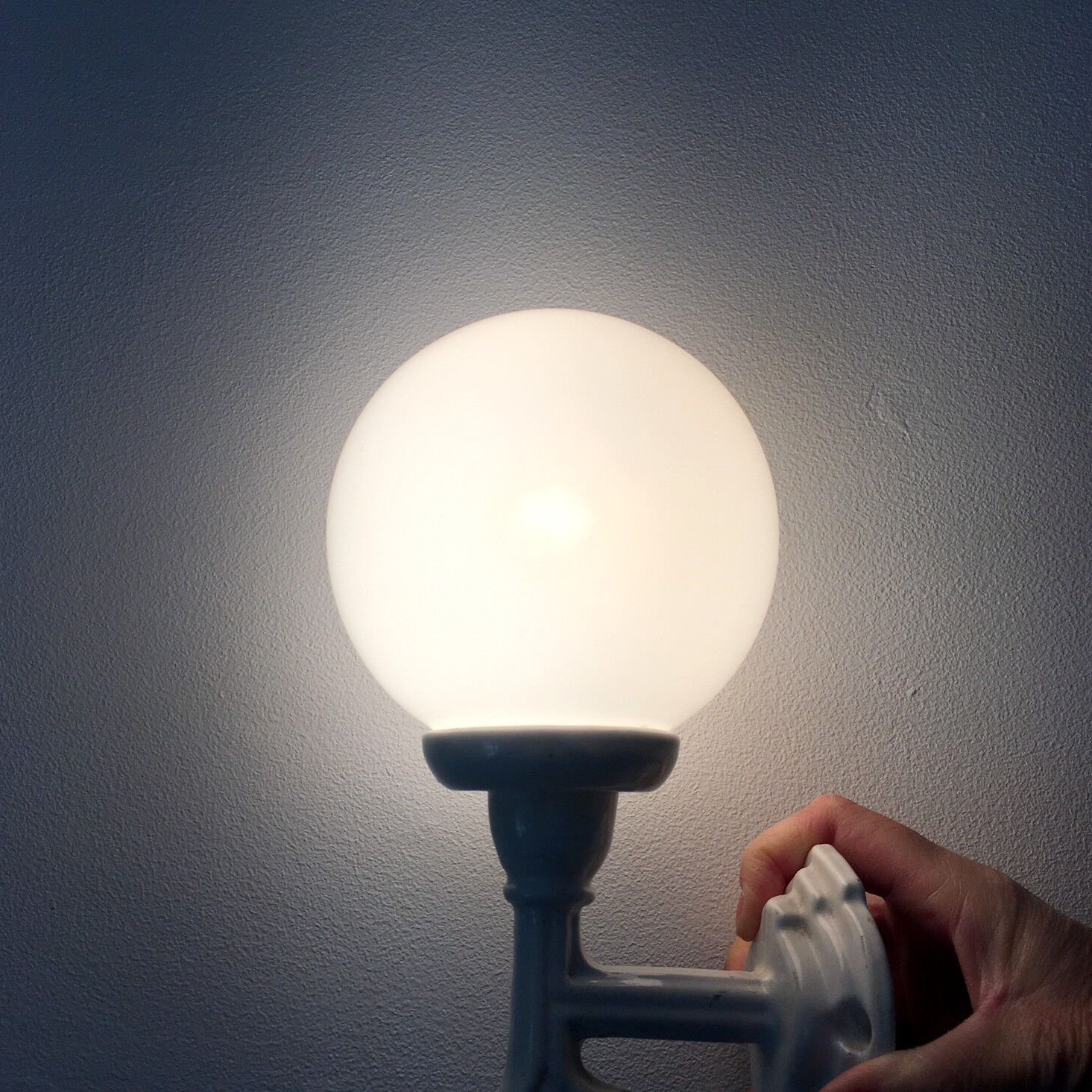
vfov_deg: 47.1
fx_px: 1249
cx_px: 543
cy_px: 621
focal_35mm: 35
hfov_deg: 47.2
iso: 25
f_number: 2.2
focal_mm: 4.15
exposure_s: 1/180
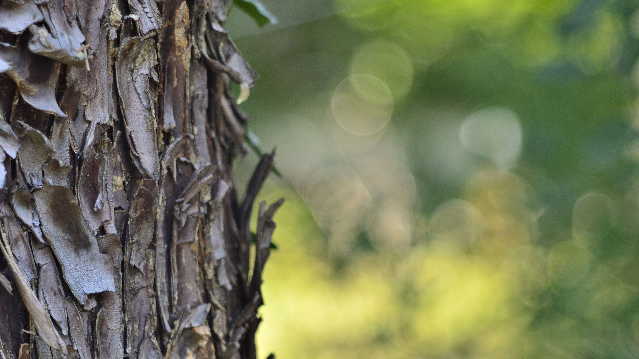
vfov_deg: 6.4
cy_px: 156
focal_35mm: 189
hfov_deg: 11.4
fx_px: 3202
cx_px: 319
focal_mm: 180
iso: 1600
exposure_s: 1/500
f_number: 5.6
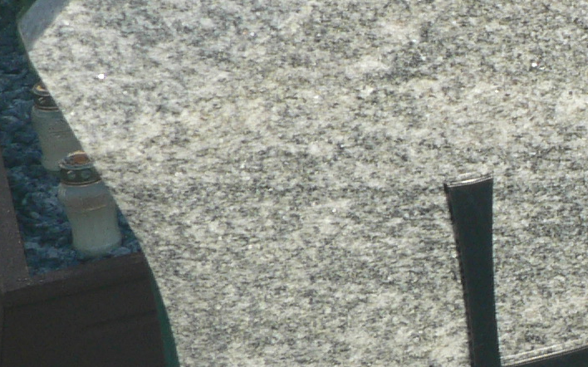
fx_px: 2211
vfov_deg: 9.5
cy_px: 159
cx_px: 932
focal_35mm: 138
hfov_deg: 14.0
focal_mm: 6
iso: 80
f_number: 5
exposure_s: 1/320
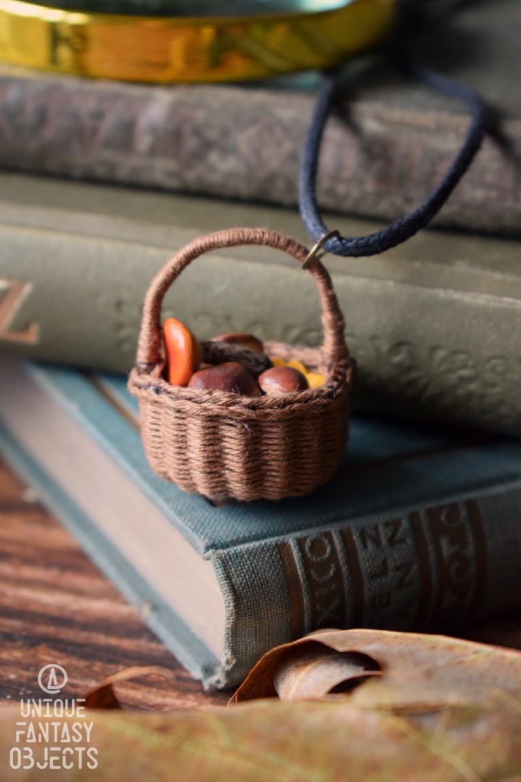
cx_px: 260
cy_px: 391
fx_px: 1791
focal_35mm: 82
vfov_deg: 24.6
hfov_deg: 16.6
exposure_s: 1/60
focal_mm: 55
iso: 2200
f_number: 5.6
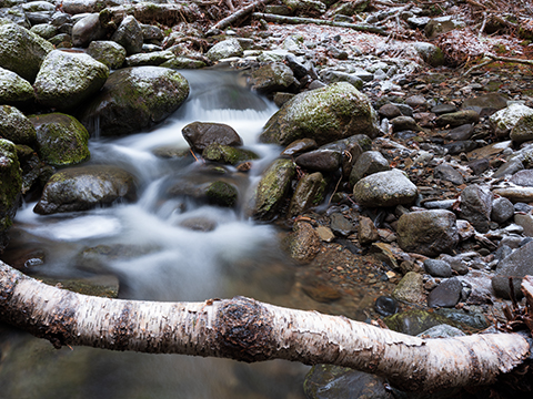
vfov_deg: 43.8
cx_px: 231
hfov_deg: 56.6
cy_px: 146
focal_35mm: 32
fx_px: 493
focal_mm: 29.9
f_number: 11
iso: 100
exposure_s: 5
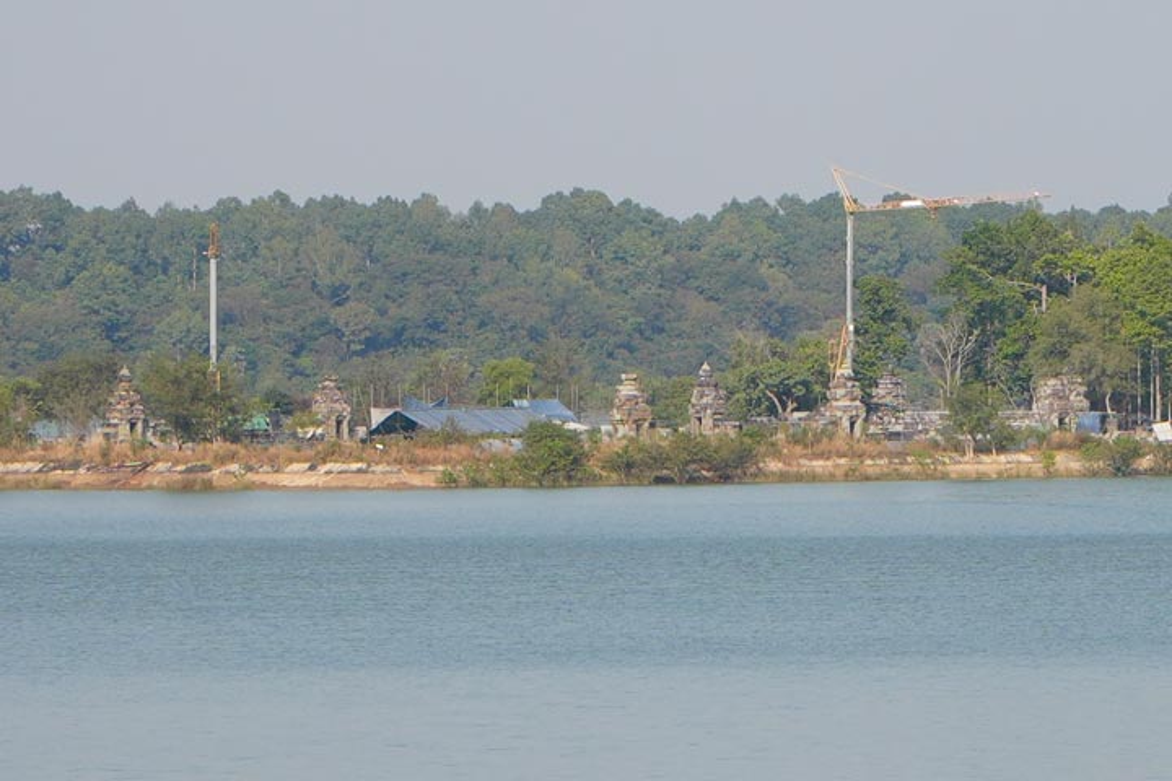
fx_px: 4053
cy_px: 390
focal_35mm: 124
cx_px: 586
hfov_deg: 16.5
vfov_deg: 11.0
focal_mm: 83
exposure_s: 1/320
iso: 100
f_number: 8
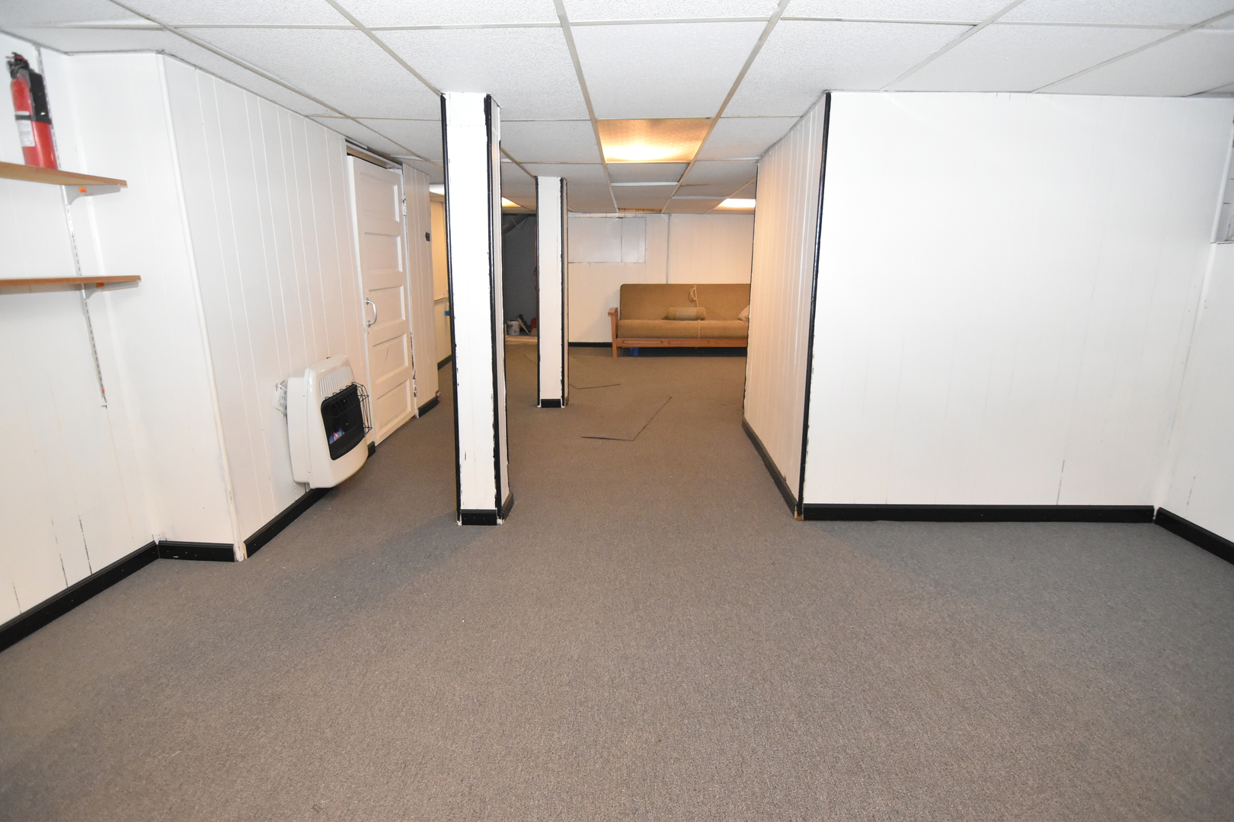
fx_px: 566
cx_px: 617
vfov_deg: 72.1
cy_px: 411
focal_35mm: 16
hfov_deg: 95.0
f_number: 2.8
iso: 3200
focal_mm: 11
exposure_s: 1/125
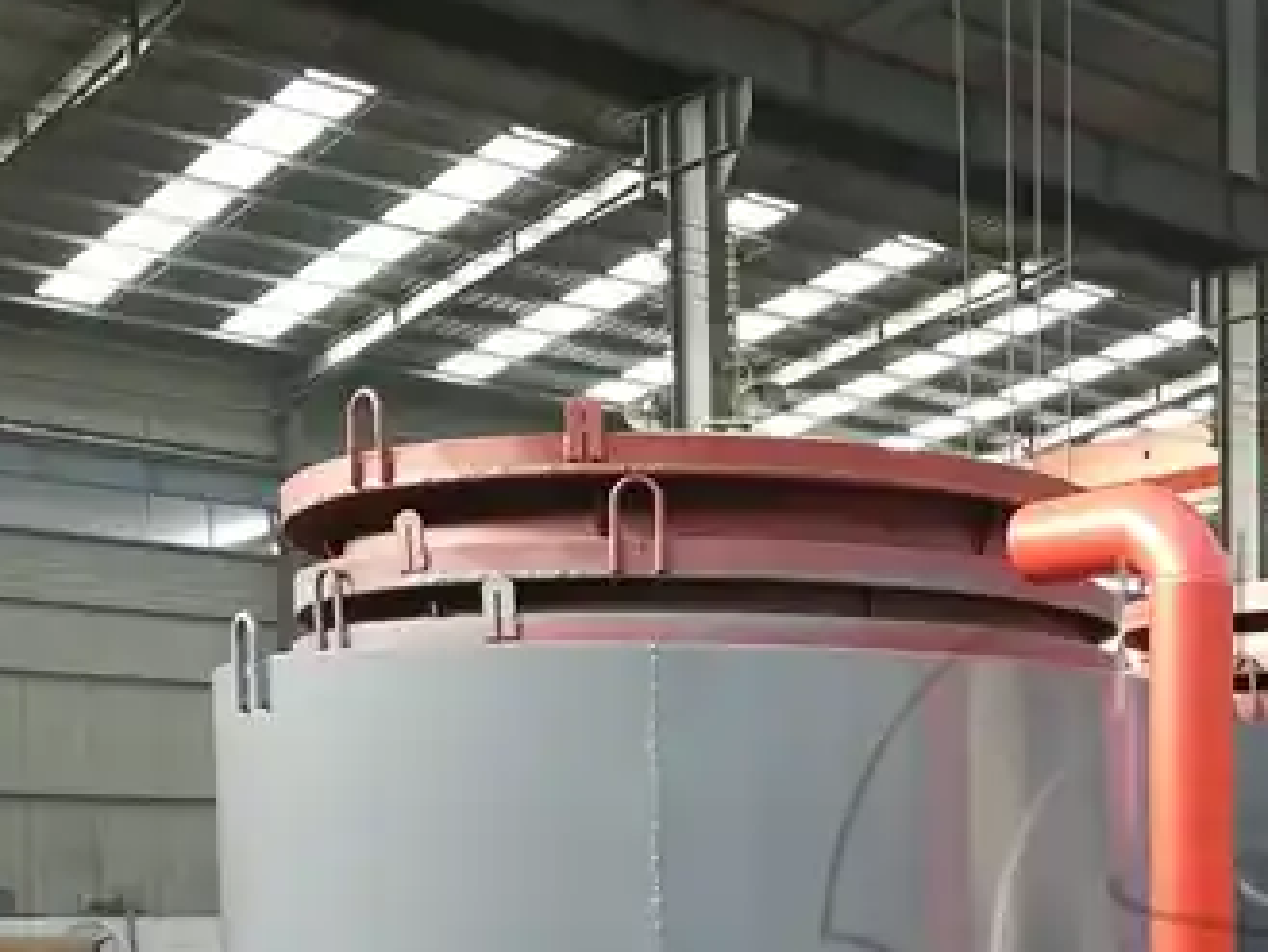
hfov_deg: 30.3
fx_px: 2162
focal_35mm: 59
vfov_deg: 23.5
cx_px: 1280
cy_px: 1010
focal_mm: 3.95
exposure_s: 1/50
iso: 160
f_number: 2.2
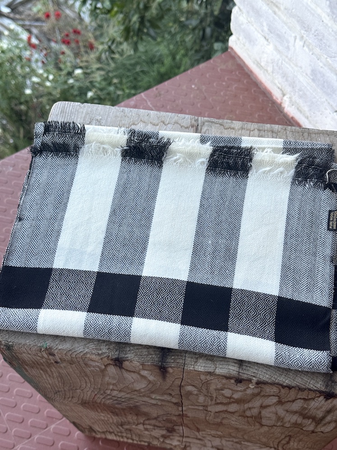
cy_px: 225
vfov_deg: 39.7
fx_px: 623
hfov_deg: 30.3
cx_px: 168
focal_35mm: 48
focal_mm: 6.76
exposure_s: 1/281
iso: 64
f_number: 1.78
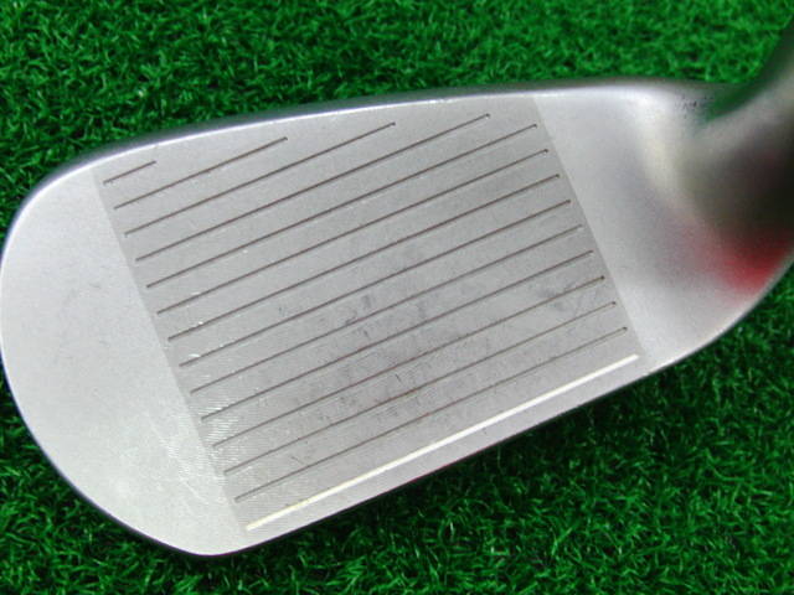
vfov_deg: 38.7
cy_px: 298
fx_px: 849
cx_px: 397
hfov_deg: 50.1
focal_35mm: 37
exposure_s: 1/50
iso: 400
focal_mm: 6.42
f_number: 3.6
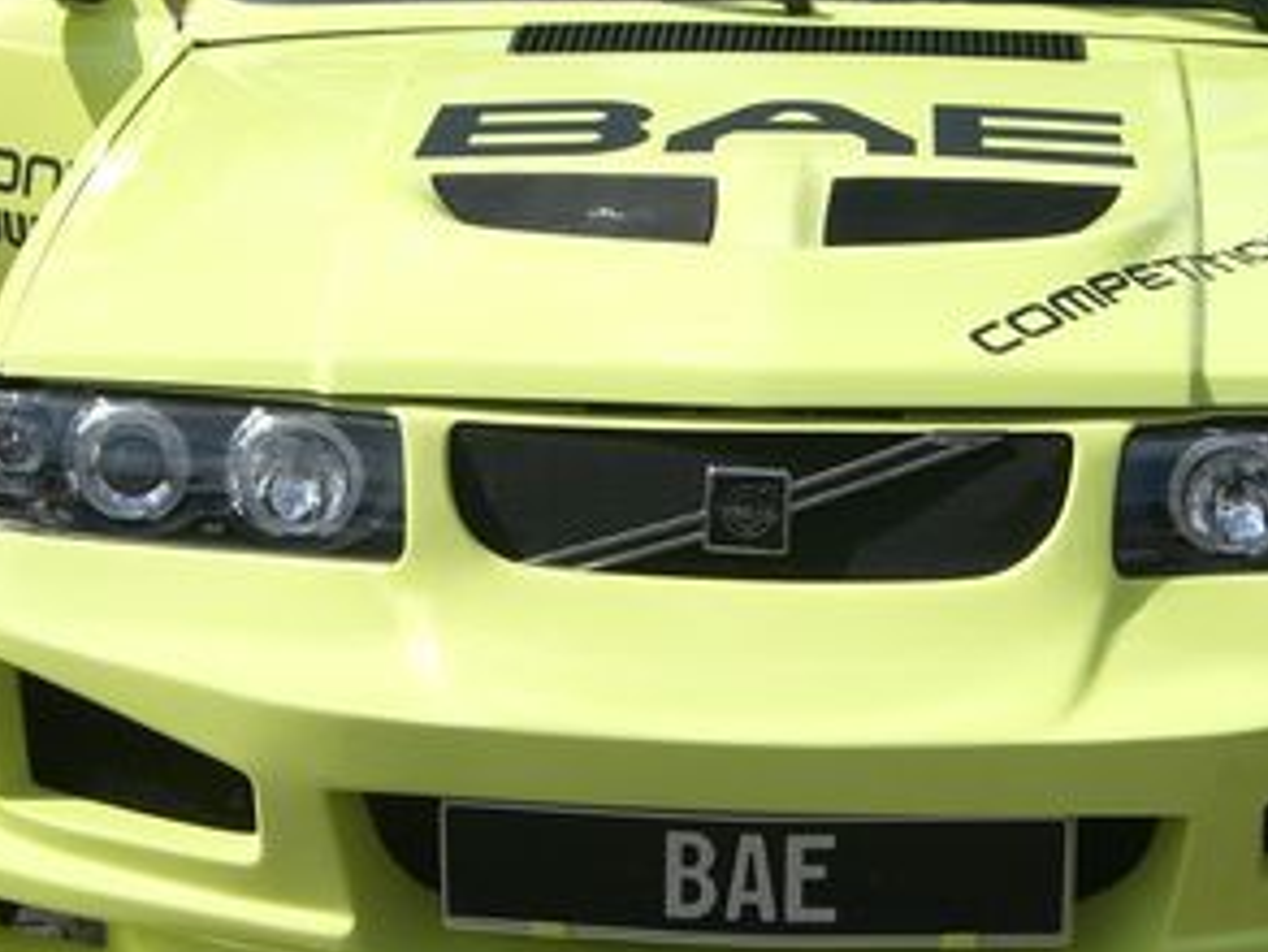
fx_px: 3042
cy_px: 411
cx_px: 731
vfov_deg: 17.8
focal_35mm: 83
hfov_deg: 23.5
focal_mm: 7.9
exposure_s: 1/320
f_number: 8
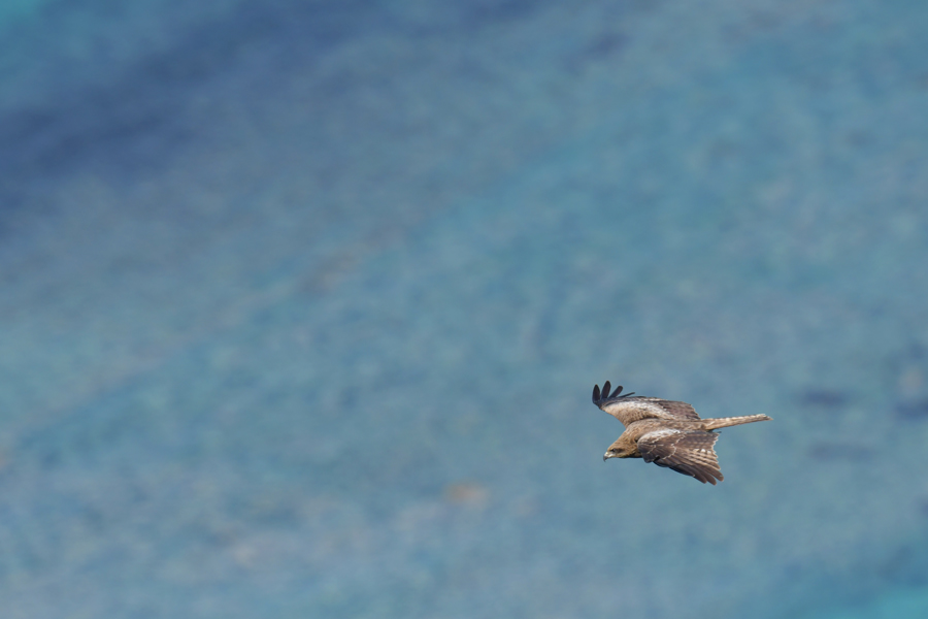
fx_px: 19332
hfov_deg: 2.7
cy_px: 310
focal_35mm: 750
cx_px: 464
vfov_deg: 1.8
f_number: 5.6
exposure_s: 1/3200
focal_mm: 500
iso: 500
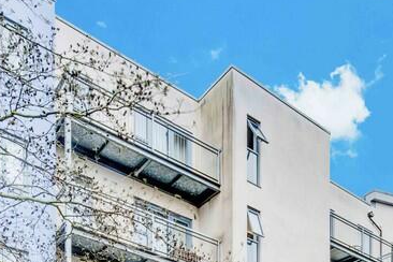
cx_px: 229
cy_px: 353
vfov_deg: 26.4
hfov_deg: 46.2
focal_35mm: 42
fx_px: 458
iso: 500
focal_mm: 15
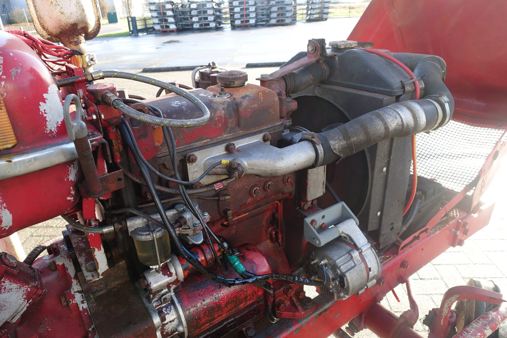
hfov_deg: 73.7
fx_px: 338
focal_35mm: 24
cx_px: 254
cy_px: 169
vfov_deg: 53.1
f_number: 4.5
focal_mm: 8.8
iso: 125
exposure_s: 1/80
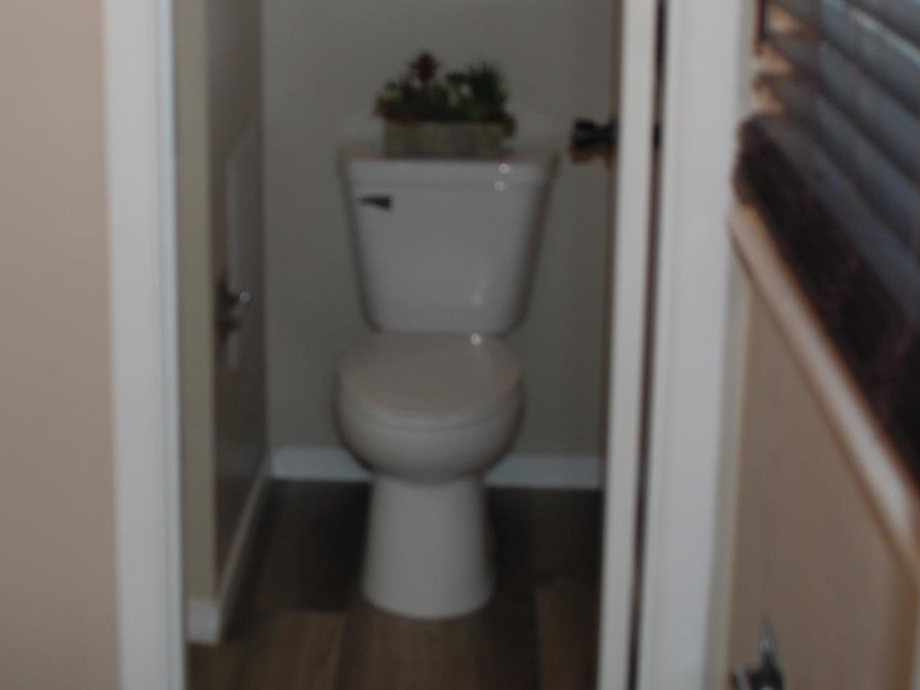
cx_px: 161
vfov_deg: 23.3
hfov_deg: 30.3
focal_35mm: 62
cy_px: 129
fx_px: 1648
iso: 100
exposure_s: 1/60
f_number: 3.5
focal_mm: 18
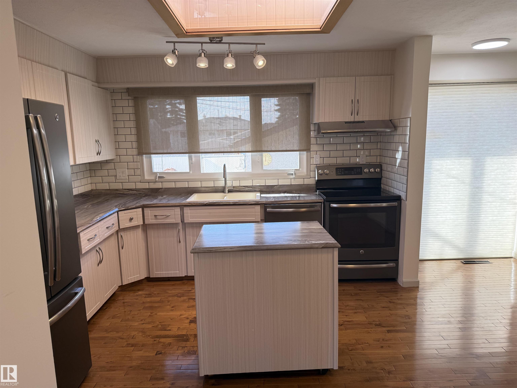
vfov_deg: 56.8
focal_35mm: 24
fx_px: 358
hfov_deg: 71.6
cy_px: 194
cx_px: 258
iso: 80
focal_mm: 6.76
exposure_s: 1/303
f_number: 1.78
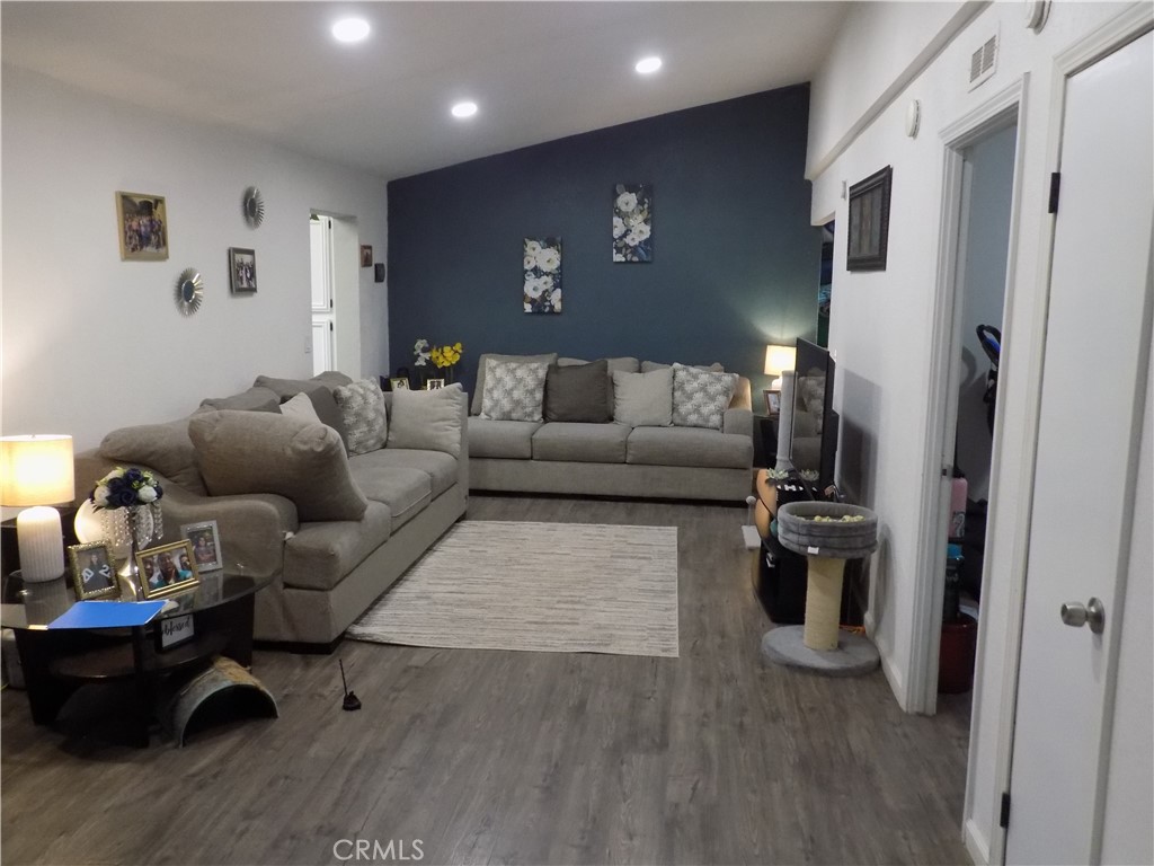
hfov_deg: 65.3
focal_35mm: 27
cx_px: 577
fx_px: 900
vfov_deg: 51.4
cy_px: 433
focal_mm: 4.8
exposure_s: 1/25
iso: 400
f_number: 3.2
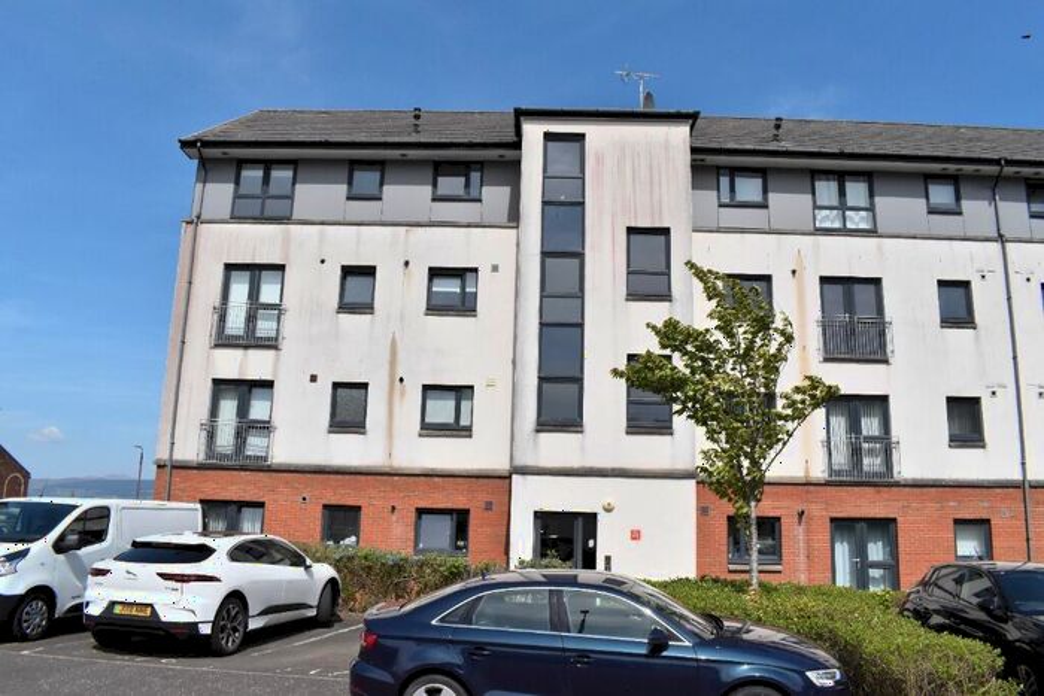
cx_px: 522
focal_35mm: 27
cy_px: 348
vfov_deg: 47.9
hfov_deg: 67.4
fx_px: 783
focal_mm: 18
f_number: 11
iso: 1250
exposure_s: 1/2500
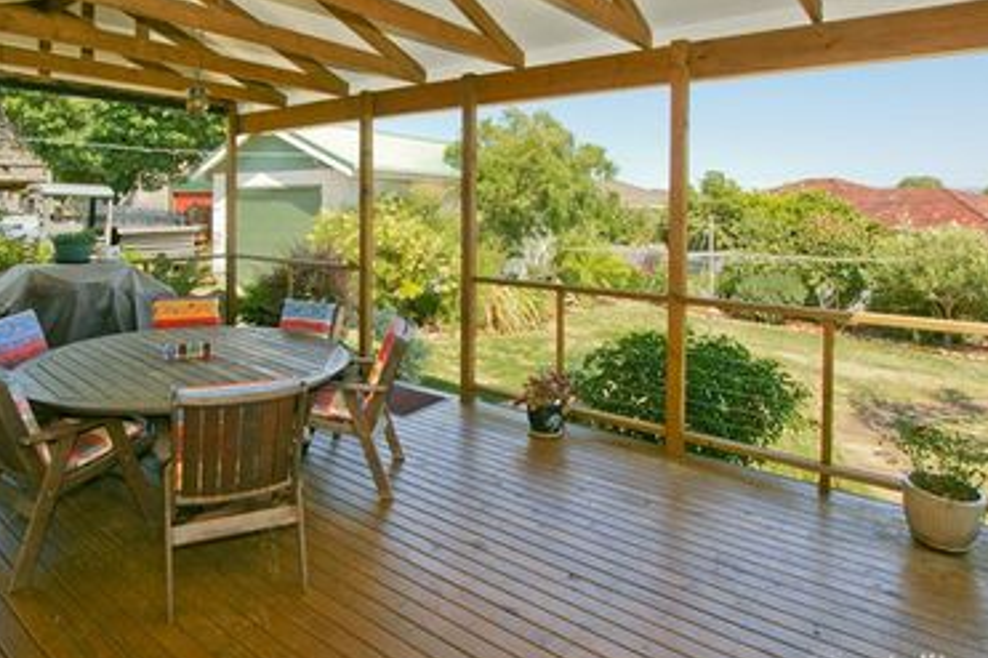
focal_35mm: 19
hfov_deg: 85.6
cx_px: 386
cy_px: 308
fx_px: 521
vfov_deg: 64.4
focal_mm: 10
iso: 100
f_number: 5
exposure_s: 1/160
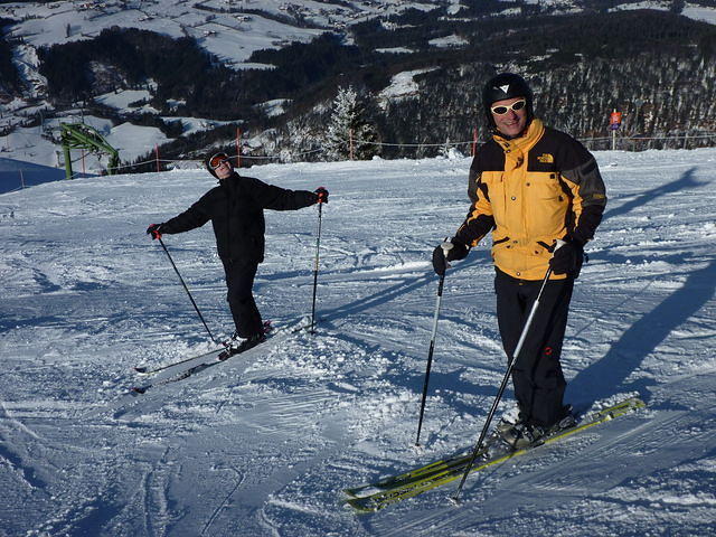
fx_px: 972
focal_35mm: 47
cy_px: 268
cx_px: 358
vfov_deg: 30.9
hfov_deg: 40.4
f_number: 4.5
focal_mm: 8.4
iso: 80
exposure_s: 1/1300
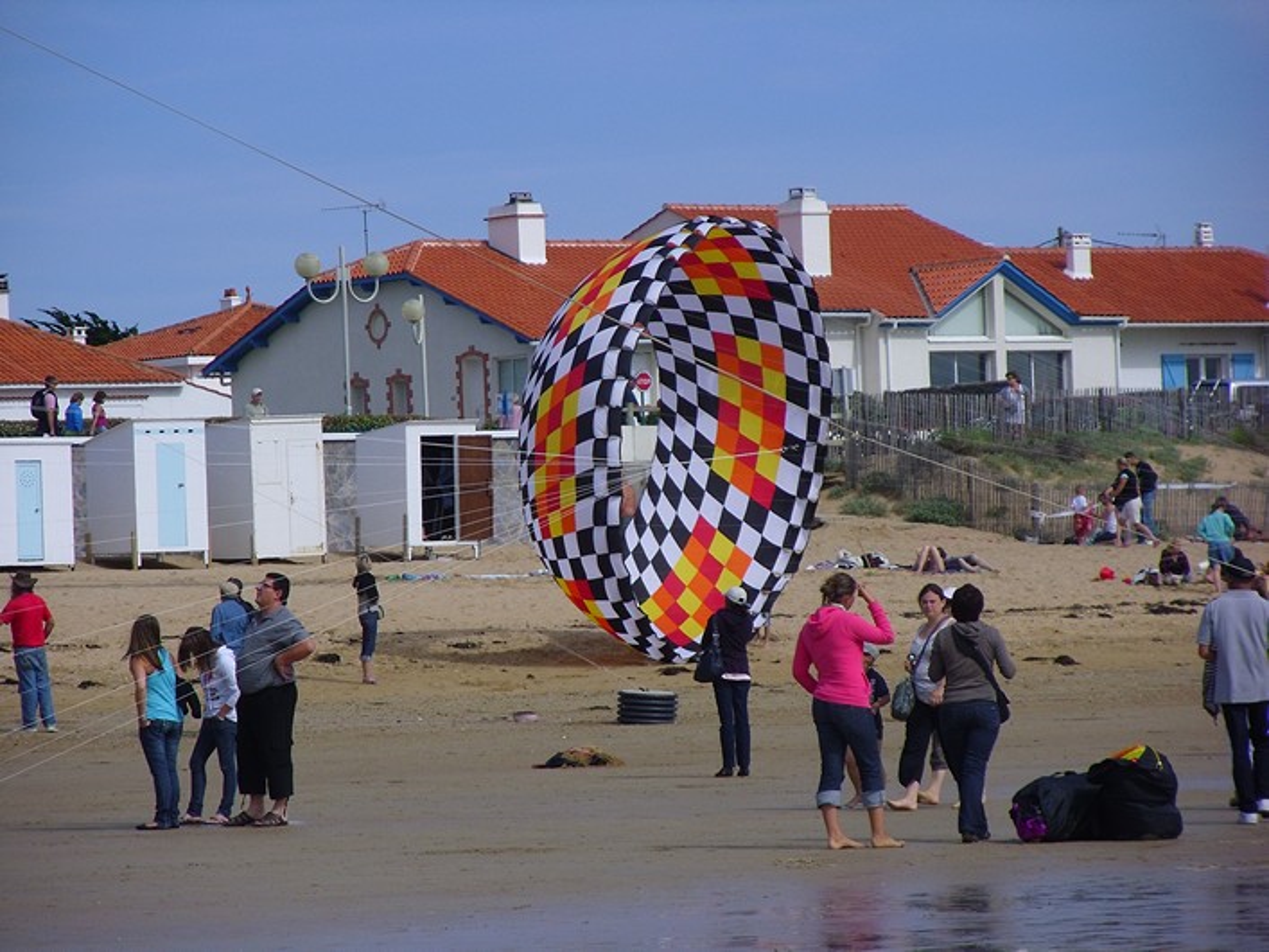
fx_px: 7954
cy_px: 476
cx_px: 634
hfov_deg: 9.1
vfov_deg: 6.8
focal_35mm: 217
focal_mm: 39.2
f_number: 5.5
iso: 80
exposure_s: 1/756
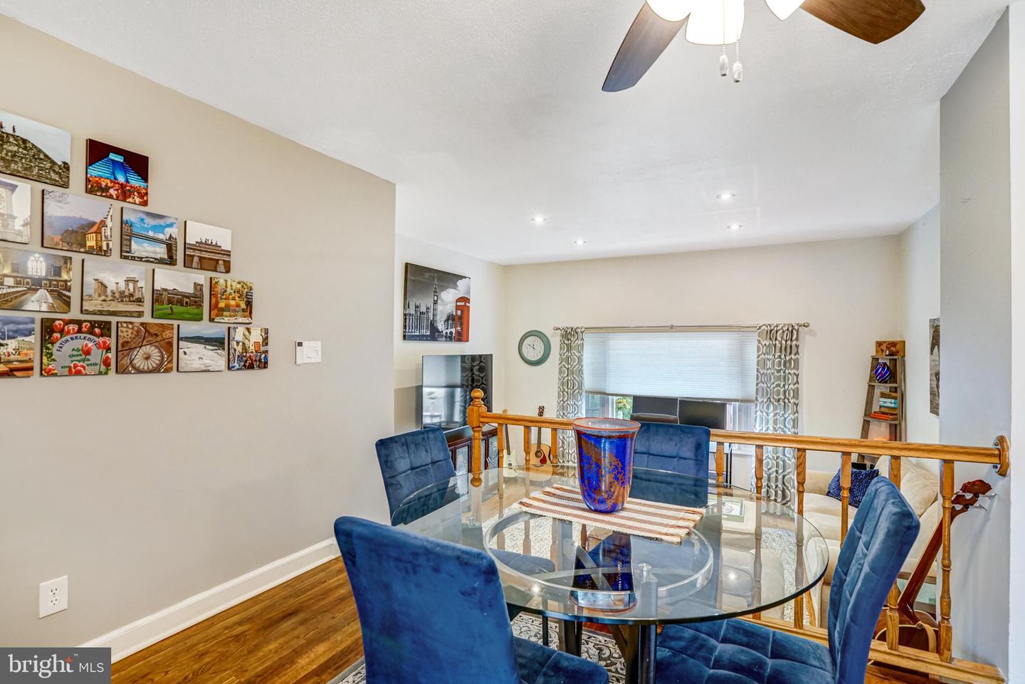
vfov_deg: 73.8
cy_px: 342
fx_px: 456
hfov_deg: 96.7
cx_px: 512
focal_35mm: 16
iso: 1250
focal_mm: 16
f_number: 8
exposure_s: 1/10
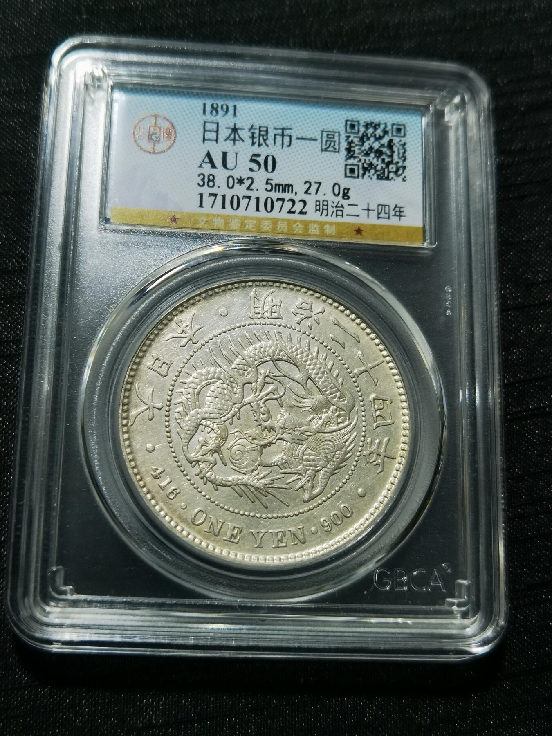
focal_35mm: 49
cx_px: 276
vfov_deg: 38.9
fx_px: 1042
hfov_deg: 29.7
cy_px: 368
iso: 64
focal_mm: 6.67
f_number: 1.9
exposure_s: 1/100
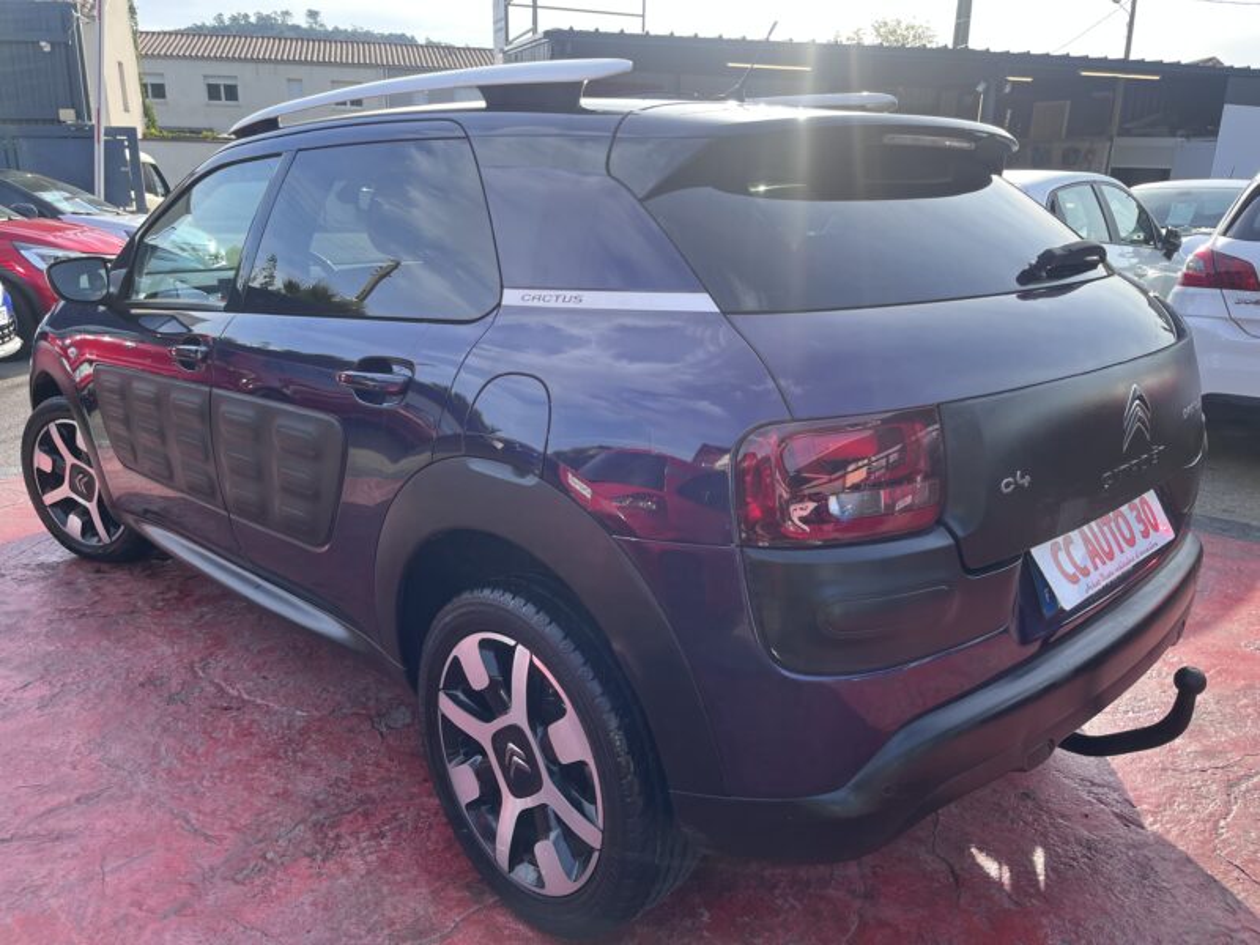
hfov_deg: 67.3
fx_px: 946
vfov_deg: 53.1
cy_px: 472
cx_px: 630
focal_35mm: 26
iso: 50
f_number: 1.6
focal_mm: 5.1
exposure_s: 1/727
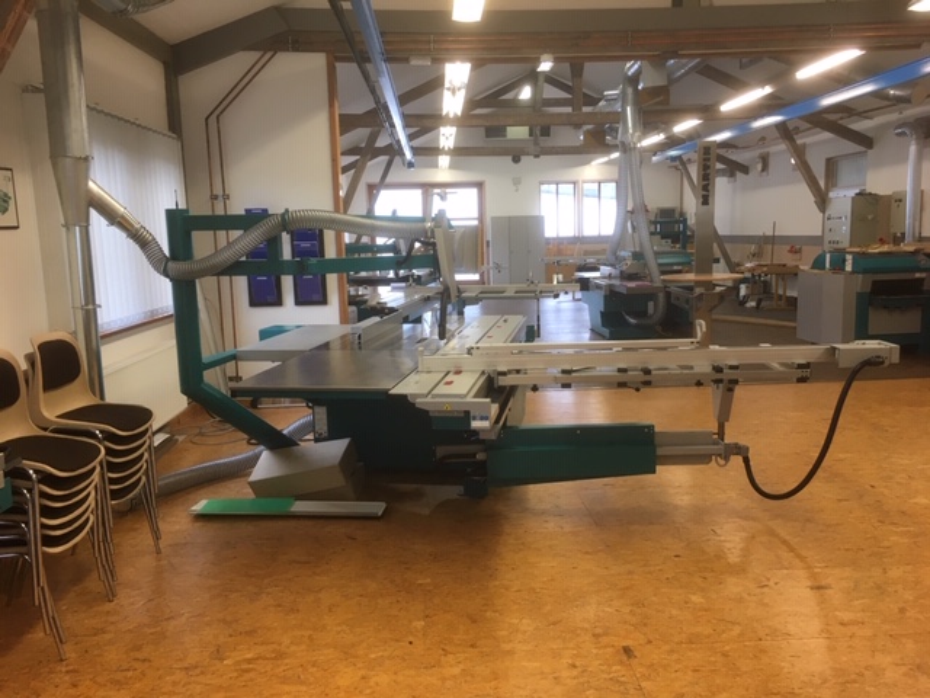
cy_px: 349
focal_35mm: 29
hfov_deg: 61.7
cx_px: 465
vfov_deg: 48.2
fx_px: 779
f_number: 2.2
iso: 40
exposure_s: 1/33
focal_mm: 4.15
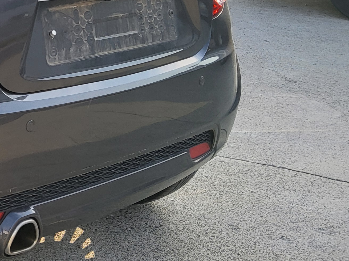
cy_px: 48
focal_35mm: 81
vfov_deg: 18.0
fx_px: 816
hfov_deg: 20.3
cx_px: -194
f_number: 1.8
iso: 12
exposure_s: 1/231
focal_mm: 3.98
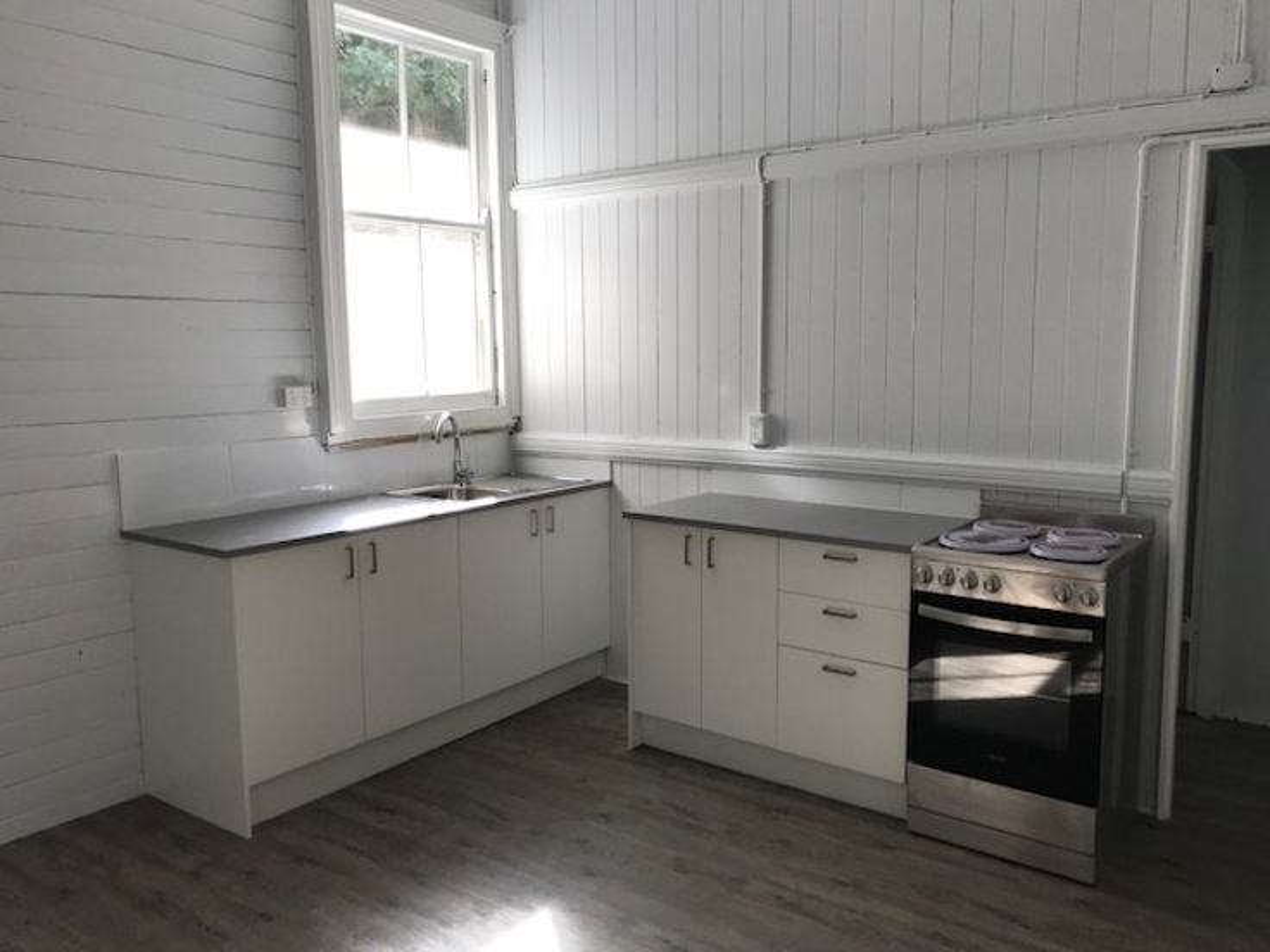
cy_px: 476
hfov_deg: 63.4
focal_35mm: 28
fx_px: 1027
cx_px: 635
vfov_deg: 49.7
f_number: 1.8
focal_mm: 3.99
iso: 32
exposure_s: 1/100
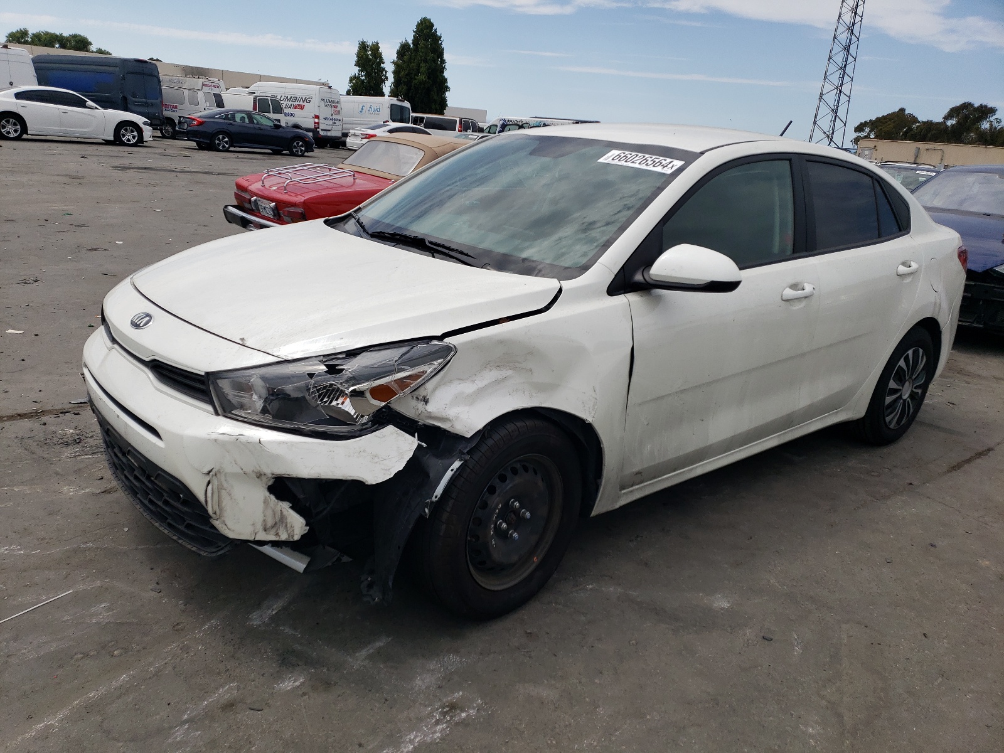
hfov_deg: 67.3
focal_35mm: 26
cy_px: 376
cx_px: 502
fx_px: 754
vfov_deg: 53.1
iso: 50
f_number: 1.5
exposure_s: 1/5000
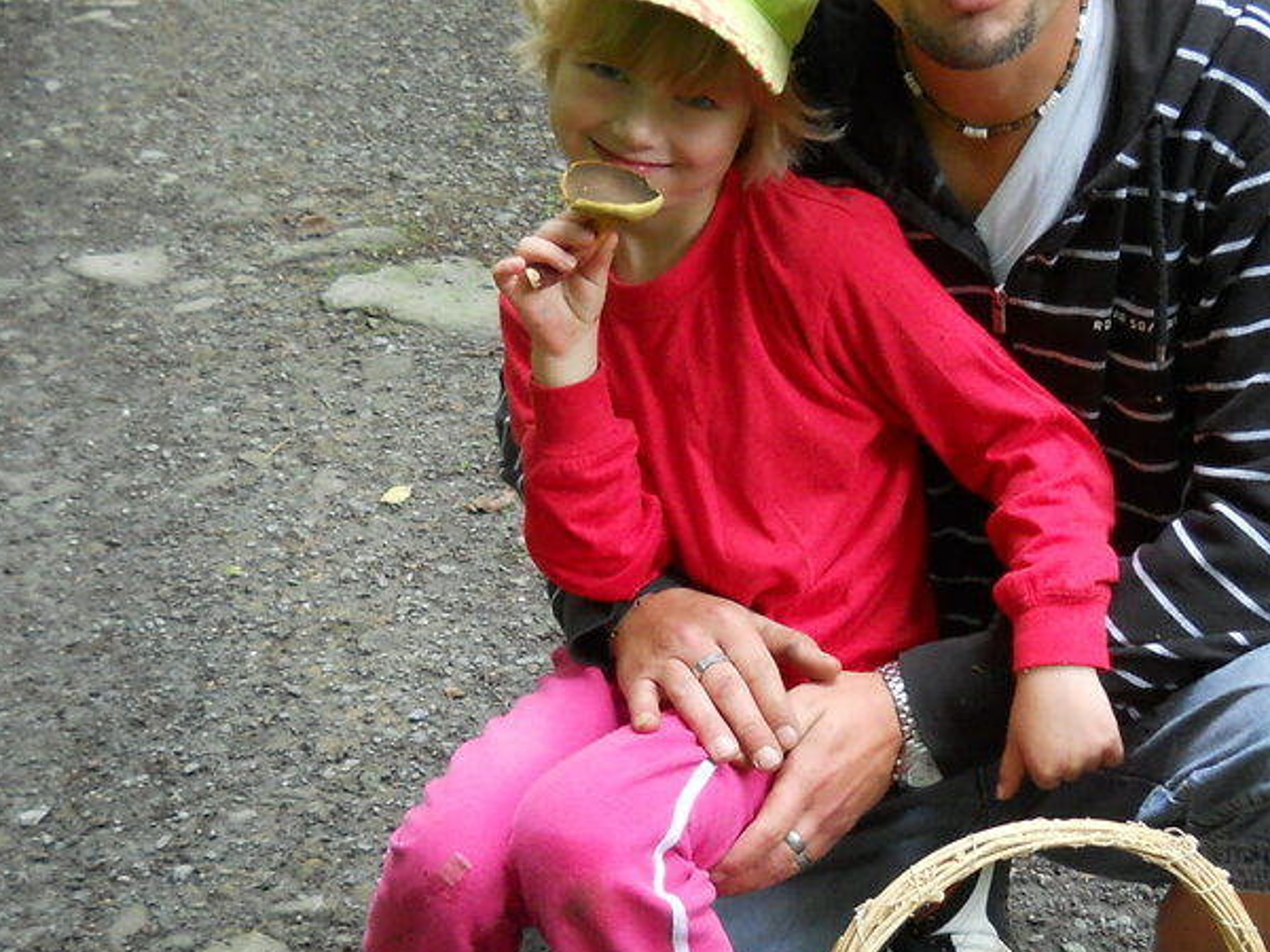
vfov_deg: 18.0
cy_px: 495
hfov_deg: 23.8
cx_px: 751
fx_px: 3008
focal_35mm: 82
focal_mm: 6.72
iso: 250
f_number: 3.1
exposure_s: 1/30
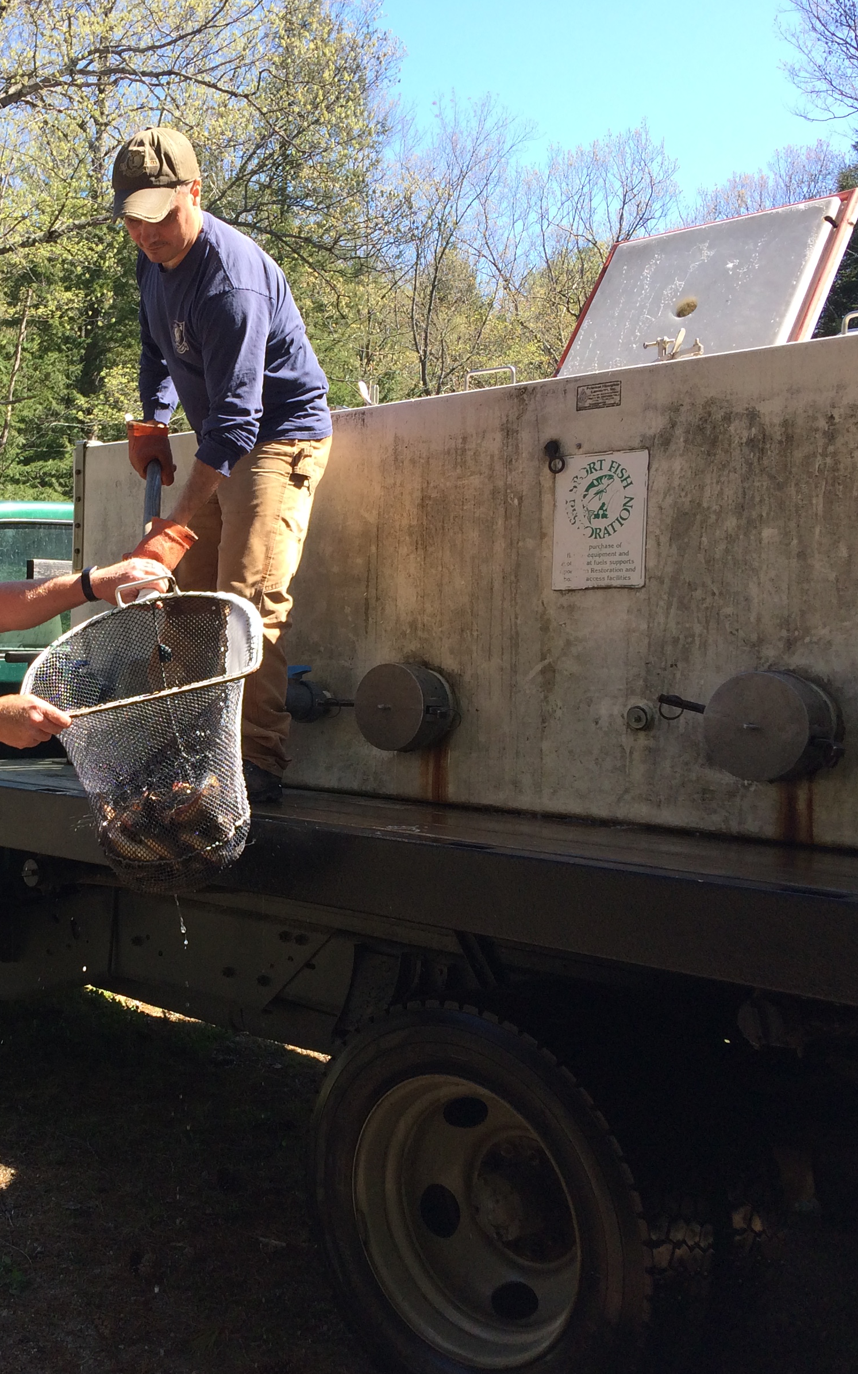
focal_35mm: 42
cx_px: 67
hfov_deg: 29.2
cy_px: 696
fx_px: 1571
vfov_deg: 47.2
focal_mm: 4.15
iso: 32
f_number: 2.2
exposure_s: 1/547
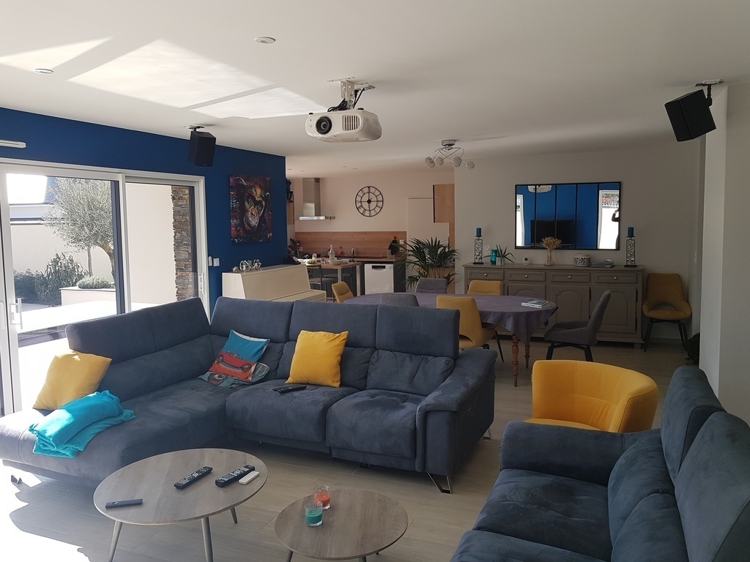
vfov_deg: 53.1
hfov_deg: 67.3
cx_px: 375
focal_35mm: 26
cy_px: 281
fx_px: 563
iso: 40
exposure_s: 1/348
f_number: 1.7
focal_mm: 4.2
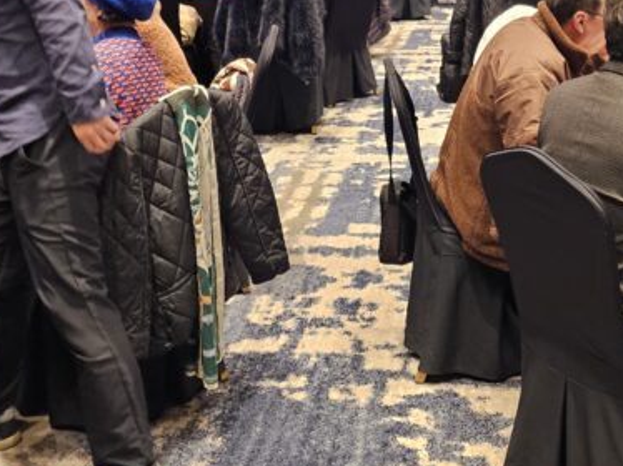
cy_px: -43
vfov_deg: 22.0
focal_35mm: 63
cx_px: 430
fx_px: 1133
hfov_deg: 30.4
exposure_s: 1/60
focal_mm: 6.3
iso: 640
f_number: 1.7
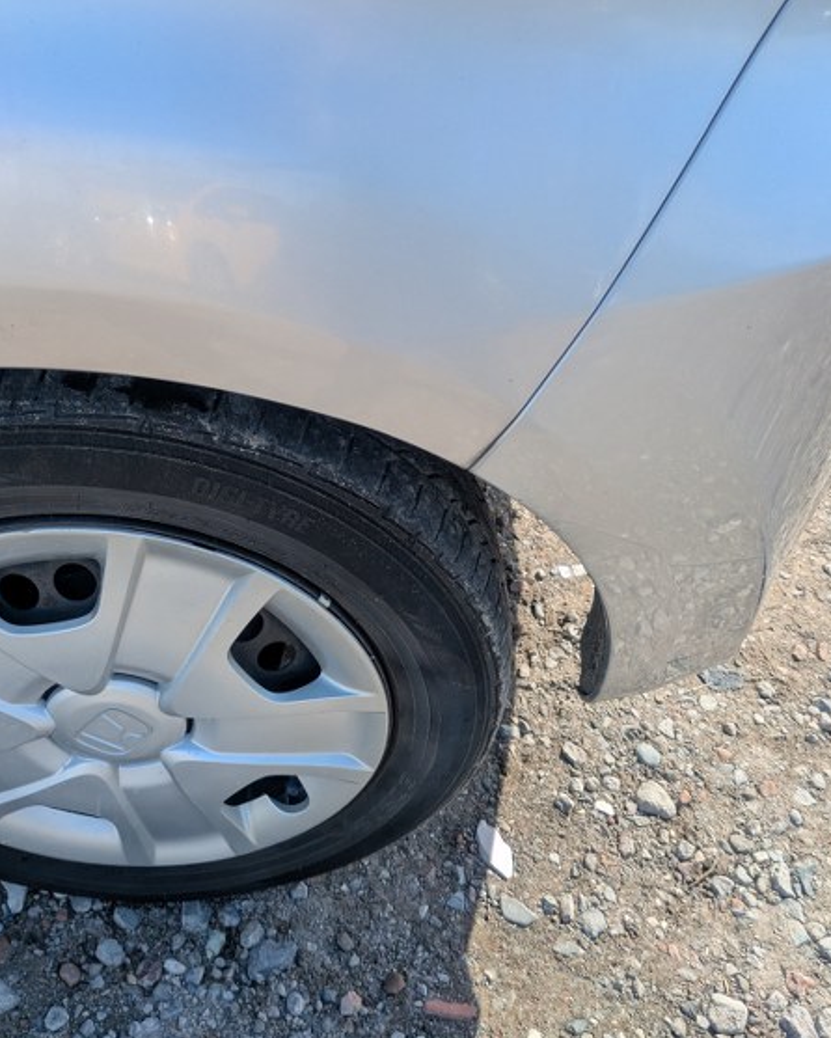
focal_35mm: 35
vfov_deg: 51.5
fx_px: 1075
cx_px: 338
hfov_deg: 42.1
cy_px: 555
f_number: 1.89
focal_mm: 5.43
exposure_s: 1/1393
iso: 75
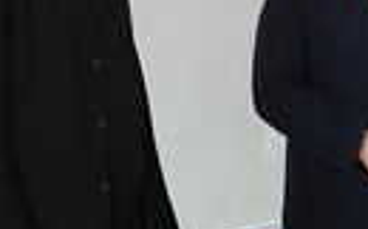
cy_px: 11
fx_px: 1553
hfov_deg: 13.5
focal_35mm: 155
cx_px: 255
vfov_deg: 8.4
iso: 200
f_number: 4.5
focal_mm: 36
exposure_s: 1/20
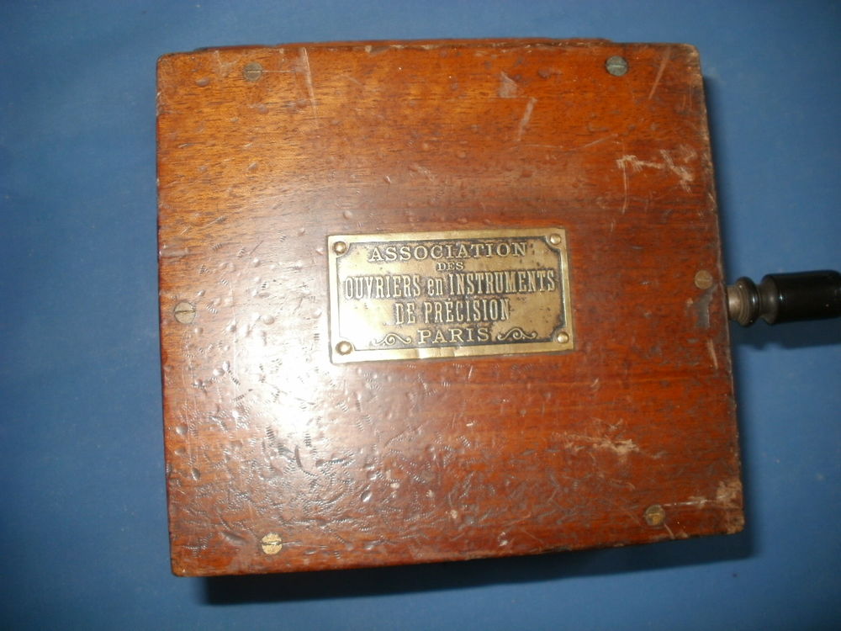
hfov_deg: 51.4
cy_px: 316
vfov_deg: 39.7
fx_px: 875
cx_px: 420
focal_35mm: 36
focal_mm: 6.3
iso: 125
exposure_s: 1/30
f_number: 3.5
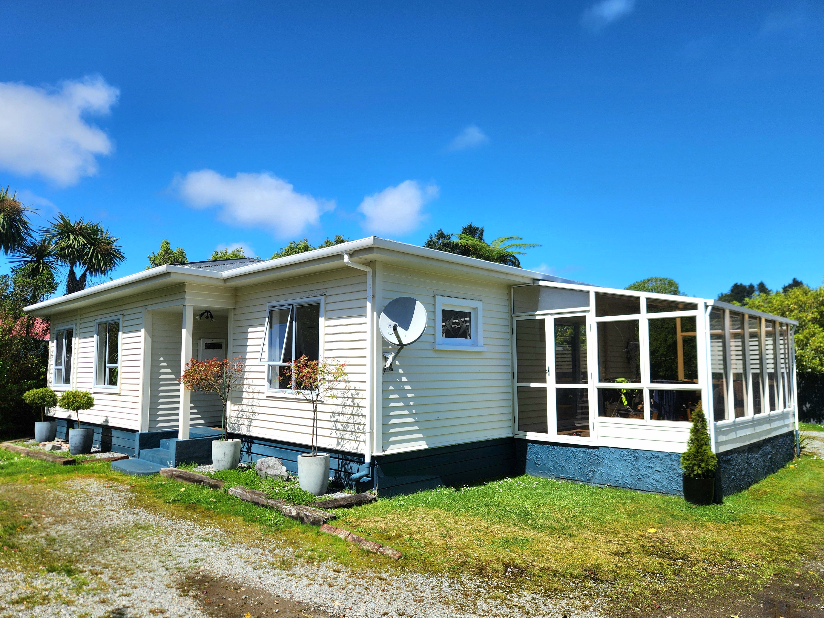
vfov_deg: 56.8
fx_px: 571
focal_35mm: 24
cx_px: 402
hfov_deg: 71.6
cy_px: 316
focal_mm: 5.4
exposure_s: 1/2500
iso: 20
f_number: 1.8
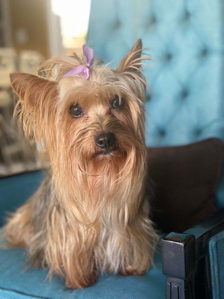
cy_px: 150
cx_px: 112
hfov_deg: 28.0
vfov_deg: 36.8
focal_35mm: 52
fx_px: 449
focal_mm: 6
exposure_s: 1/40
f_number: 2
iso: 160
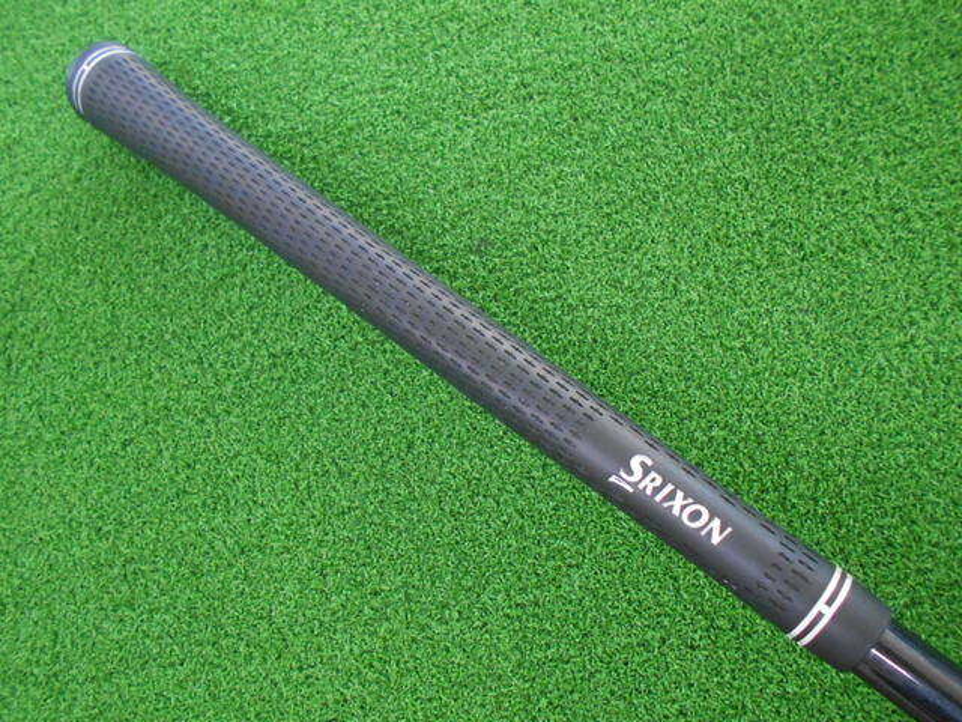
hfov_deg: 67.3
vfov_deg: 53.1
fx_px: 723
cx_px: 481
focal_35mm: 26
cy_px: 361
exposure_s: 1/80
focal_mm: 4.6
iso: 800
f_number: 3.2
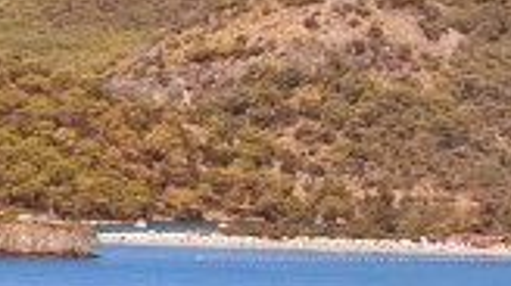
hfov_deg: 5.6
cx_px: -1235
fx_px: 4766
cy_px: 267
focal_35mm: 352
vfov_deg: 3.4
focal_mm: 32
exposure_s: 1/250
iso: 100
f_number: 8
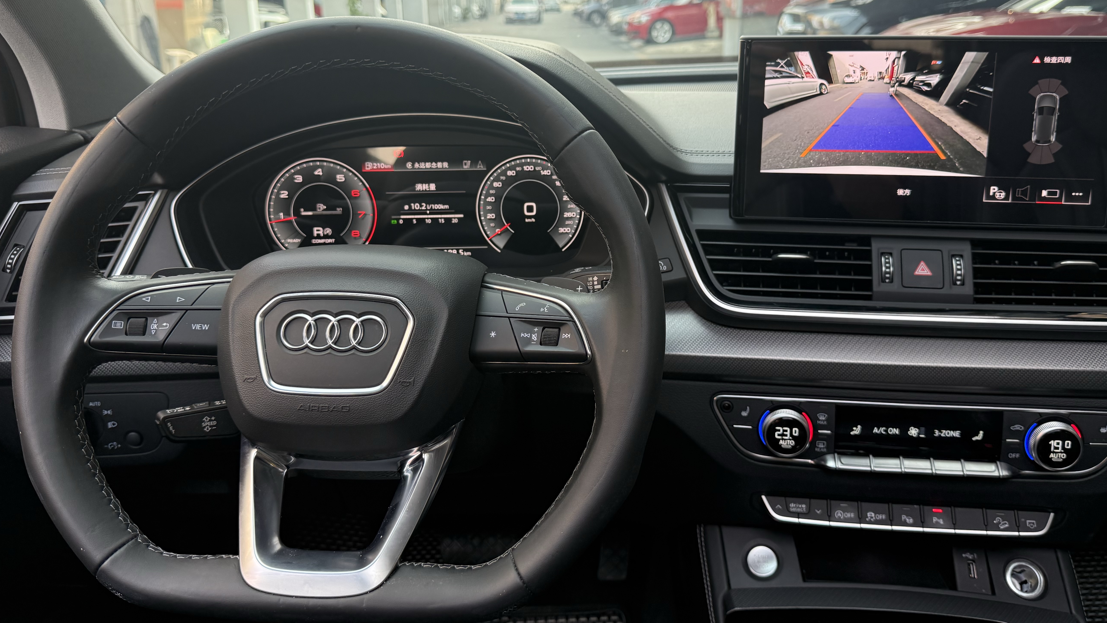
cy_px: 238
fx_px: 851
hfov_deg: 66.0
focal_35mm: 29
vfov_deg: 39.9
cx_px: 588
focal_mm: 6.76
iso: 200
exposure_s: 1/214
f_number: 1.78
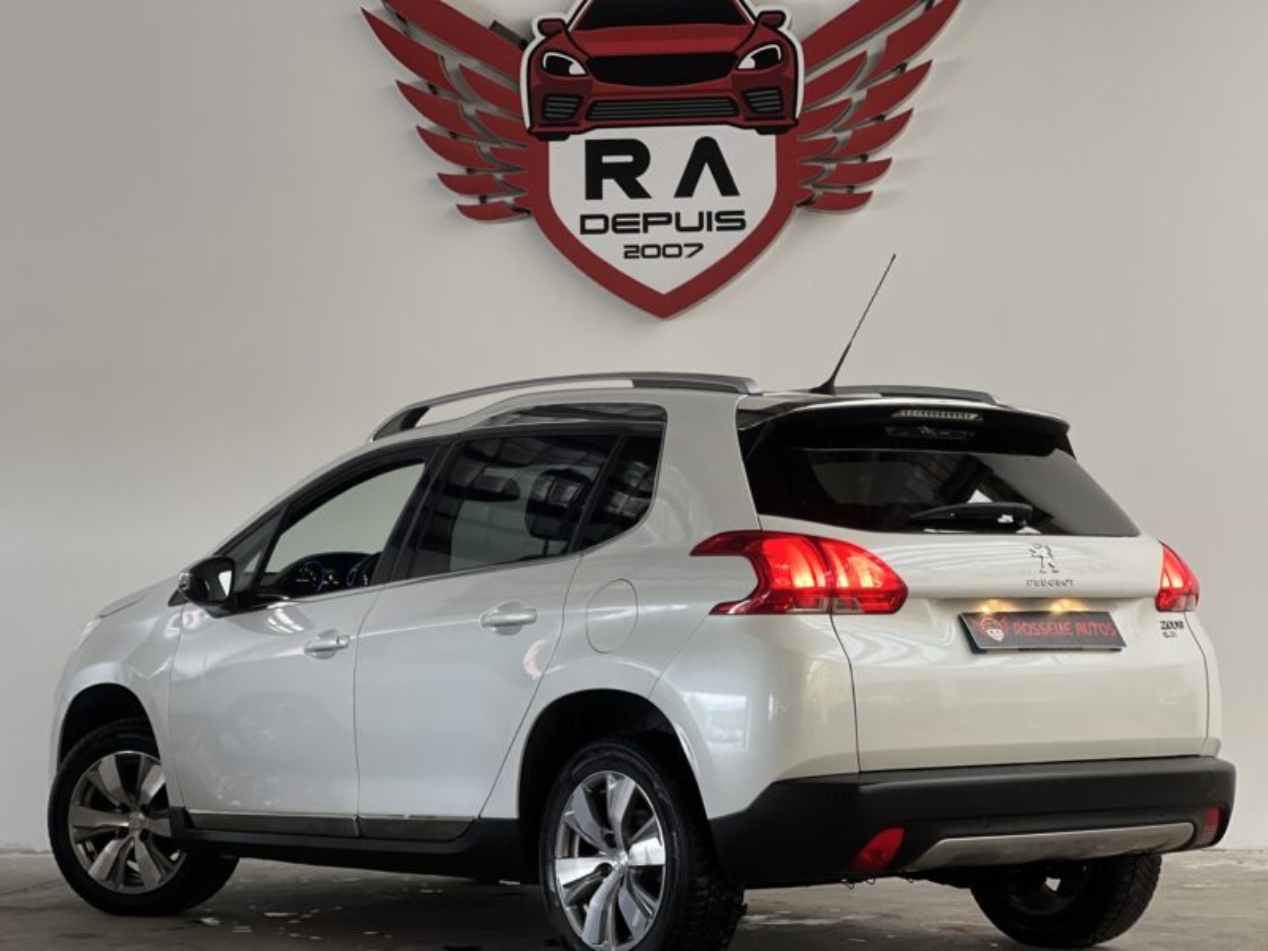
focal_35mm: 77
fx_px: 2821
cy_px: 476
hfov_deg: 25.3
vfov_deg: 19.1
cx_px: 634
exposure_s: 1/40
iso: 250
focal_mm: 9
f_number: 2.8
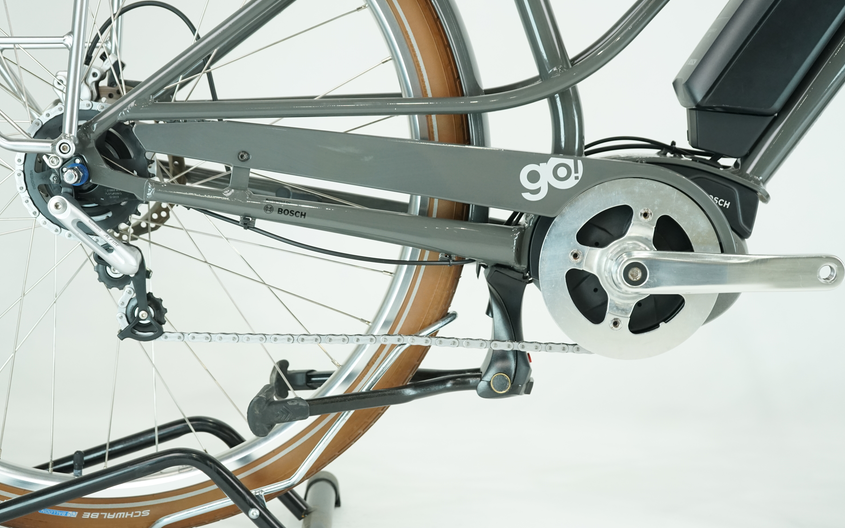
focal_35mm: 61
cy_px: 273
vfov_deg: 21.3
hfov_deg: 33.5
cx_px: 428
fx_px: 1405
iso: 1600
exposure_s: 1/200
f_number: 5.6
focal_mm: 59
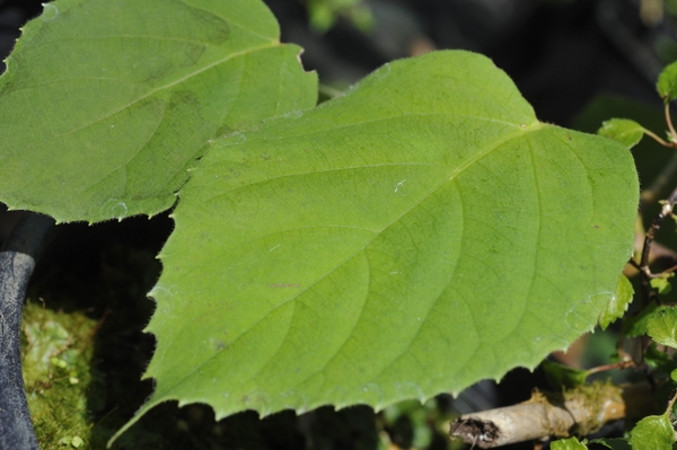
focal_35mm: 60
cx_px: 338
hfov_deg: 33.4
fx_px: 1127
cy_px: 225
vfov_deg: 22.6
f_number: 10
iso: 640
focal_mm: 60
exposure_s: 1/400
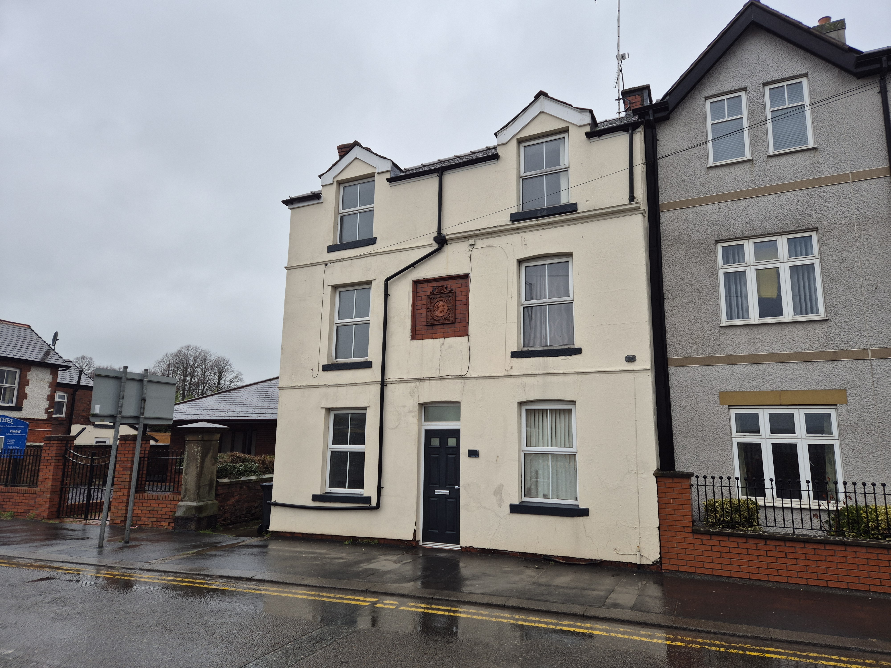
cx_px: 446
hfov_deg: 73.9
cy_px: 334
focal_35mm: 23
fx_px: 592
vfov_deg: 58.9
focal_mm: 5.4
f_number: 1.8
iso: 40
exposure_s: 1/180
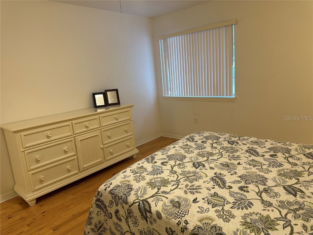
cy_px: 118
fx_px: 217
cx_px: 156
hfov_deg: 71.6
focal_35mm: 24
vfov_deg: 56.8
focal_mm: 6.86
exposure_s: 1/60
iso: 250
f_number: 1.78
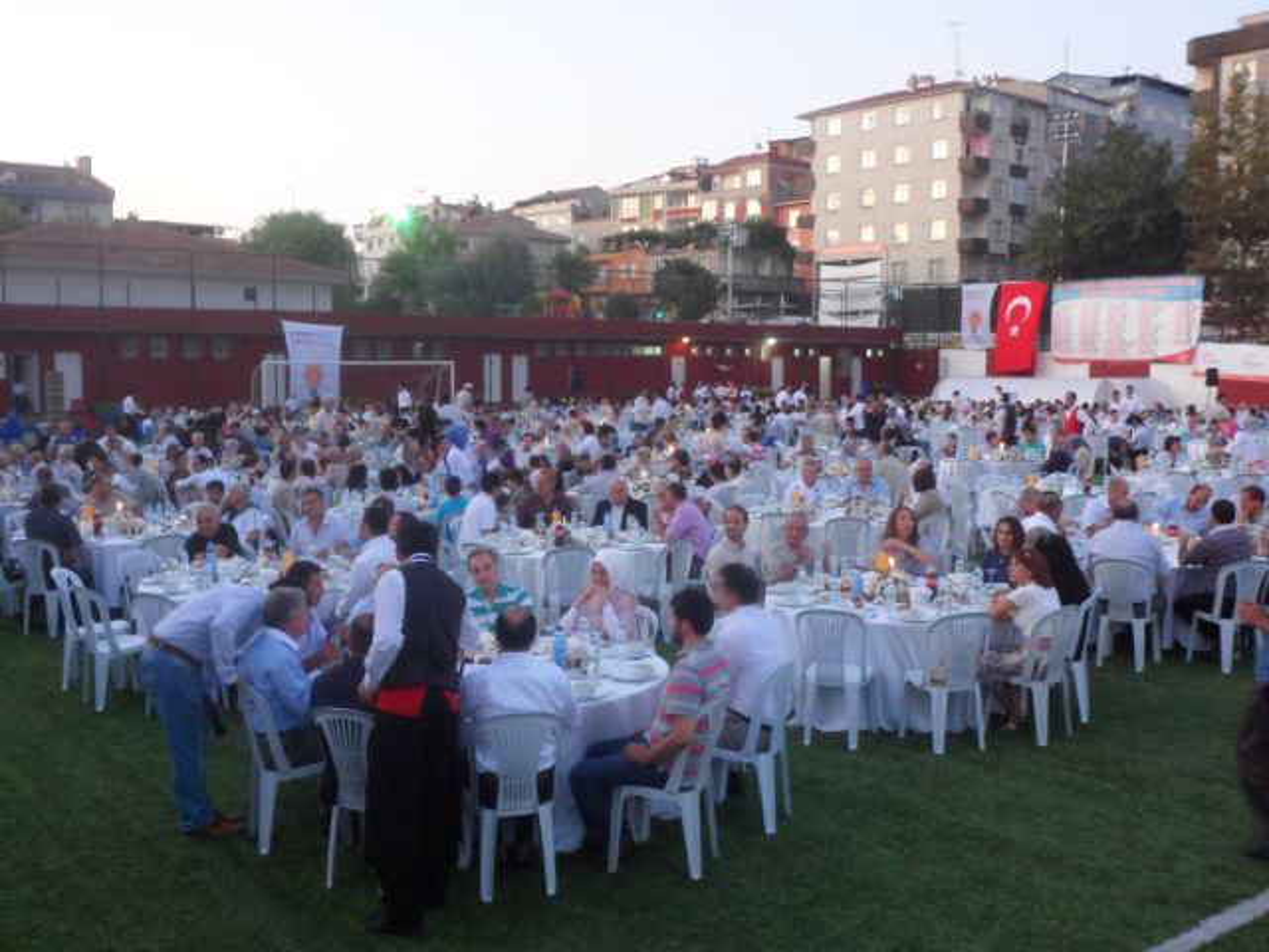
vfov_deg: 38.7
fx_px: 1356
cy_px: 476
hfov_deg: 50.1
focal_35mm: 37
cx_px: 634
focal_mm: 6.6
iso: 400
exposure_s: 1/10
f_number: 4
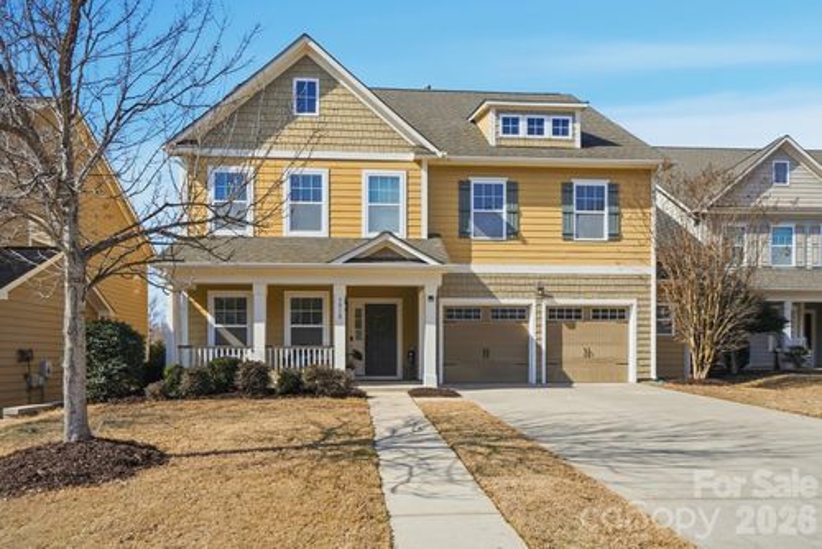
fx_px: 548
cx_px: 411
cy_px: 274
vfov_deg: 53.2
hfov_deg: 73.7
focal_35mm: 24
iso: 100
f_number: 4
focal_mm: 16
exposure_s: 1/4000
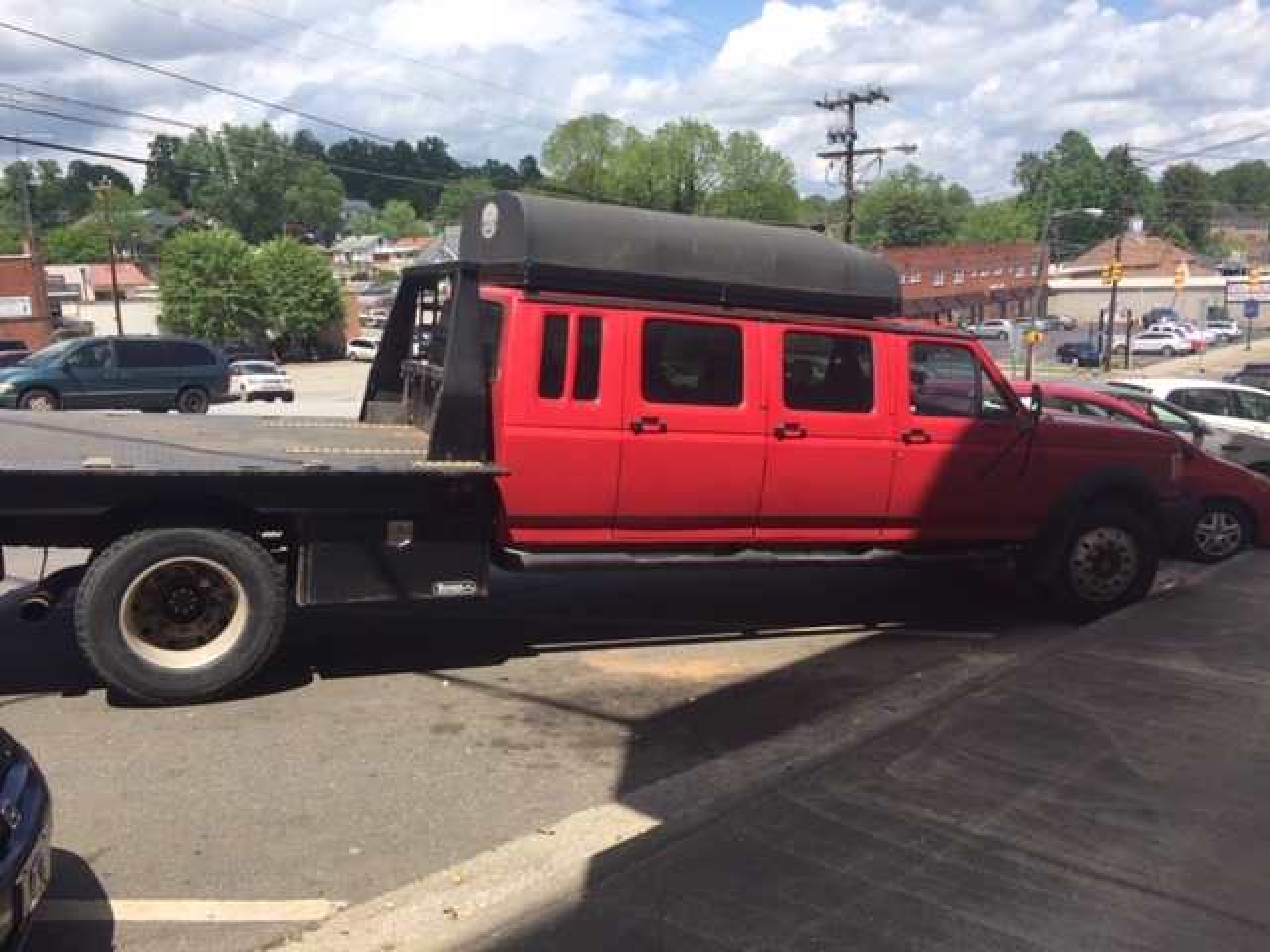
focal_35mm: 29
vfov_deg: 48.2
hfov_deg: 61.7
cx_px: 635
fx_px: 1064
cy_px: 476
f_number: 2.2
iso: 32
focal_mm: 4.15
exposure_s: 1/1464
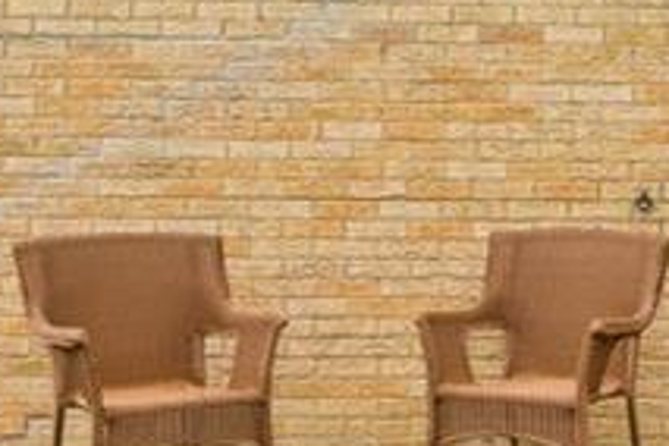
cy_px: -3
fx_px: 1338
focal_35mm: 72
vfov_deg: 18.4
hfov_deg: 27.1
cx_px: 606
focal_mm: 10
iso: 200
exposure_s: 1/100
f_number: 6.3
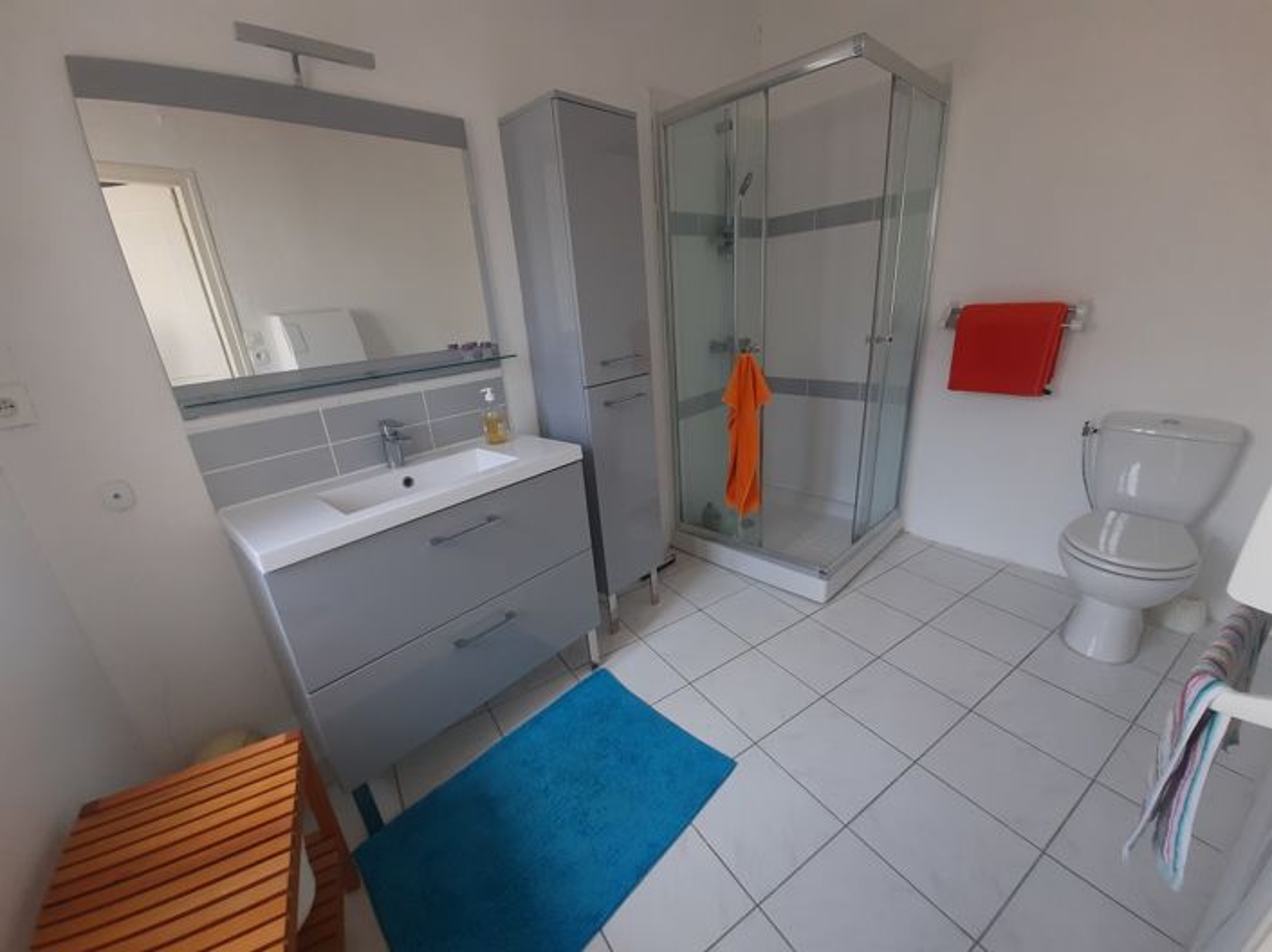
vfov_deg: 89.9
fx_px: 477
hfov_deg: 106.2
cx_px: 636
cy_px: 476
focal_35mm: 13
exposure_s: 1/50
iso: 64
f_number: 2.2
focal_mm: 1.74
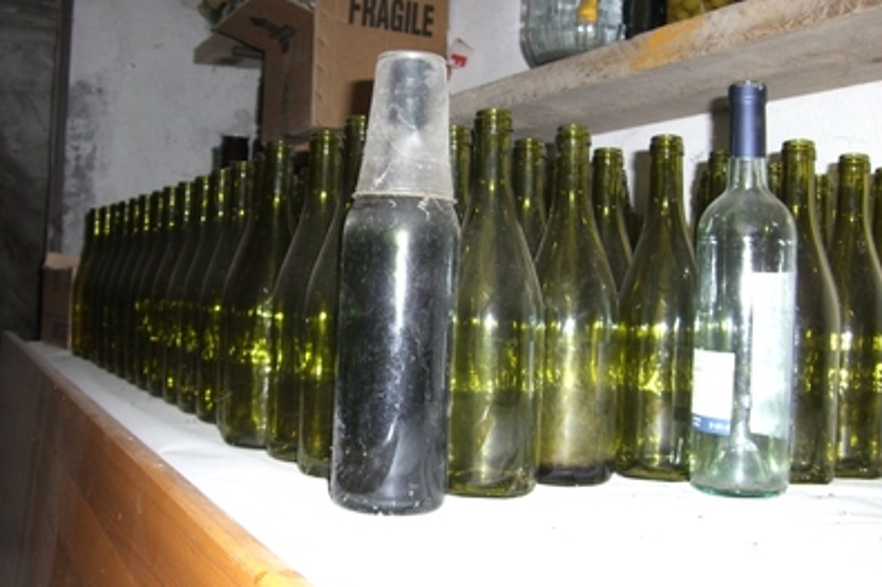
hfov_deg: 48.5
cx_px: 444
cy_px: 304
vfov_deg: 33.4
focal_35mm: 40
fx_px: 980
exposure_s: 1/60
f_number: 2.7
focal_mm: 6.2
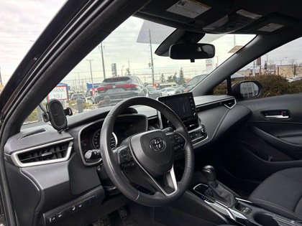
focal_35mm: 26
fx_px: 227
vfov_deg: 53.1
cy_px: 113
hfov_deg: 67.3
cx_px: 151
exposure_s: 1/481
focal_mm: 5.96
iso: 50
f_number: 1.6
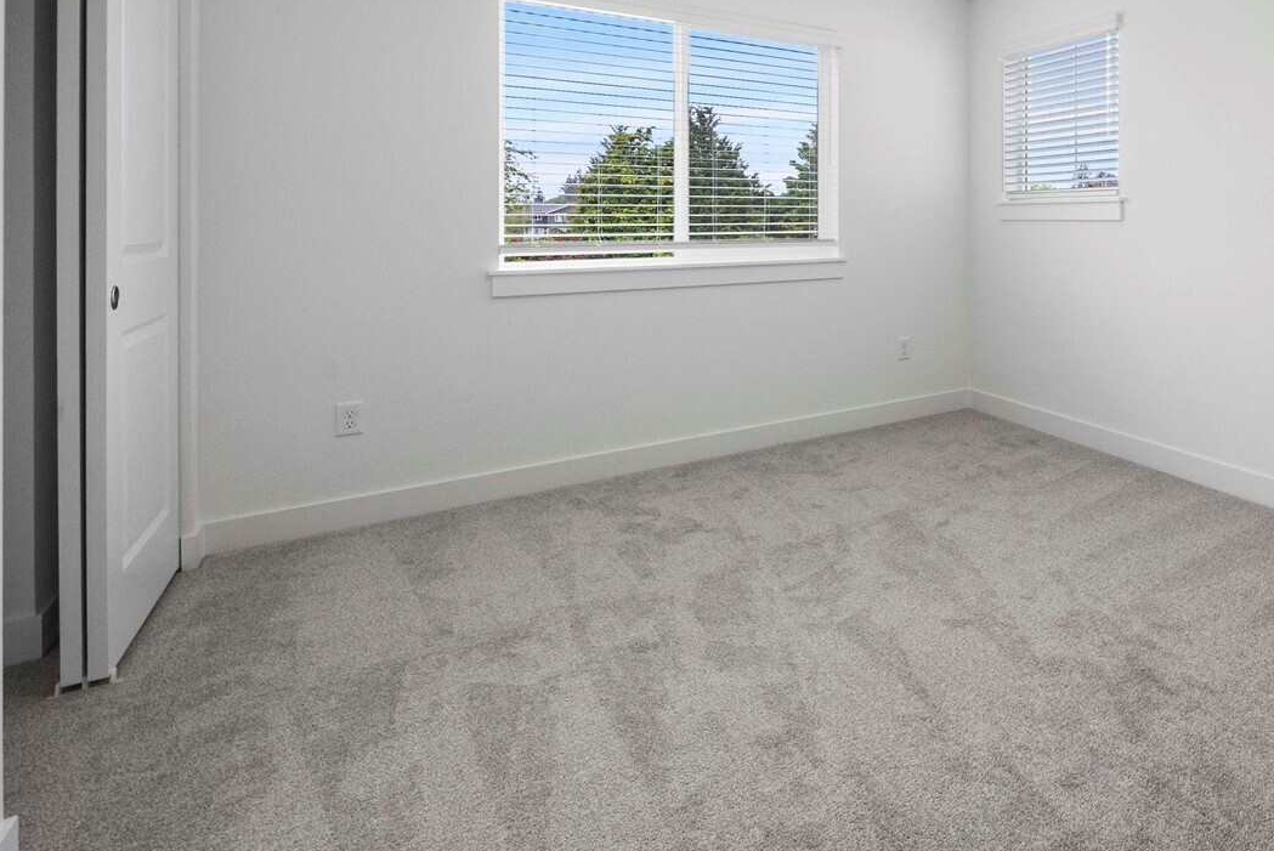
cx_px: 1011
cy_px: 245
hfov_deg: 73.1
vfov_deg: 57.4
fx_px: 744
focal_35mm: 21
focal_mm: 13
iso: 160
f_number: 11
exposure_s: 1/60
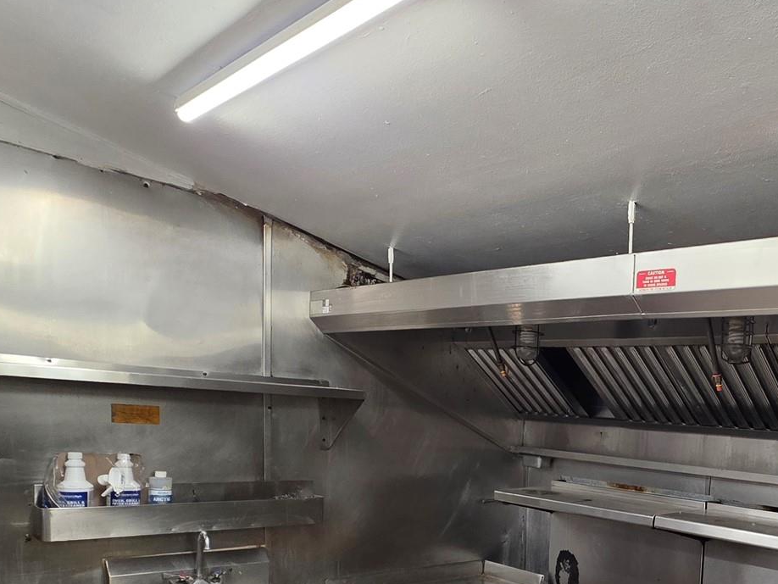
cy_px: 493
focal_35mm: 29
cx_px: 722
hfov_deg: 52.8
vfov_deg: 45.0
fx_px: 652
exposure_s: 1/60
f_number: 1.9
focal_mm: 2.2
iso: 250
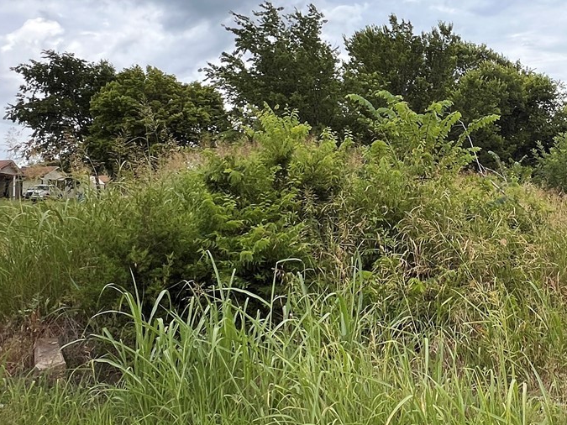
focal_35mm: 37
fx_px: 606
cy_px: 120
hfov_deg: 47.0
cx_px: 466
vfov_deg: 37.9
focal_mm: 1.57
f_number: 1.8
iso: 32
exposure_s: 1/1531
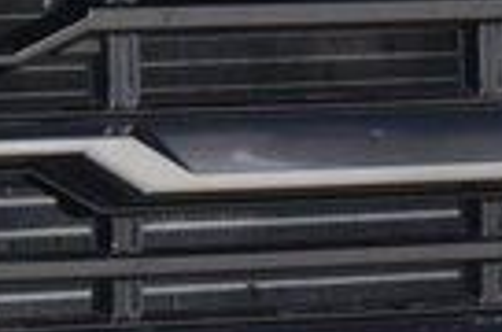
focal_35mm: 544
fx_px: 7568
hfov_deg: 3.8
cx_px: 838
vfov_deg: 2.5
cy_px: 168
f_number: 6.3
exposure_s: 1/15
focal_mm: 48
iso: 1600
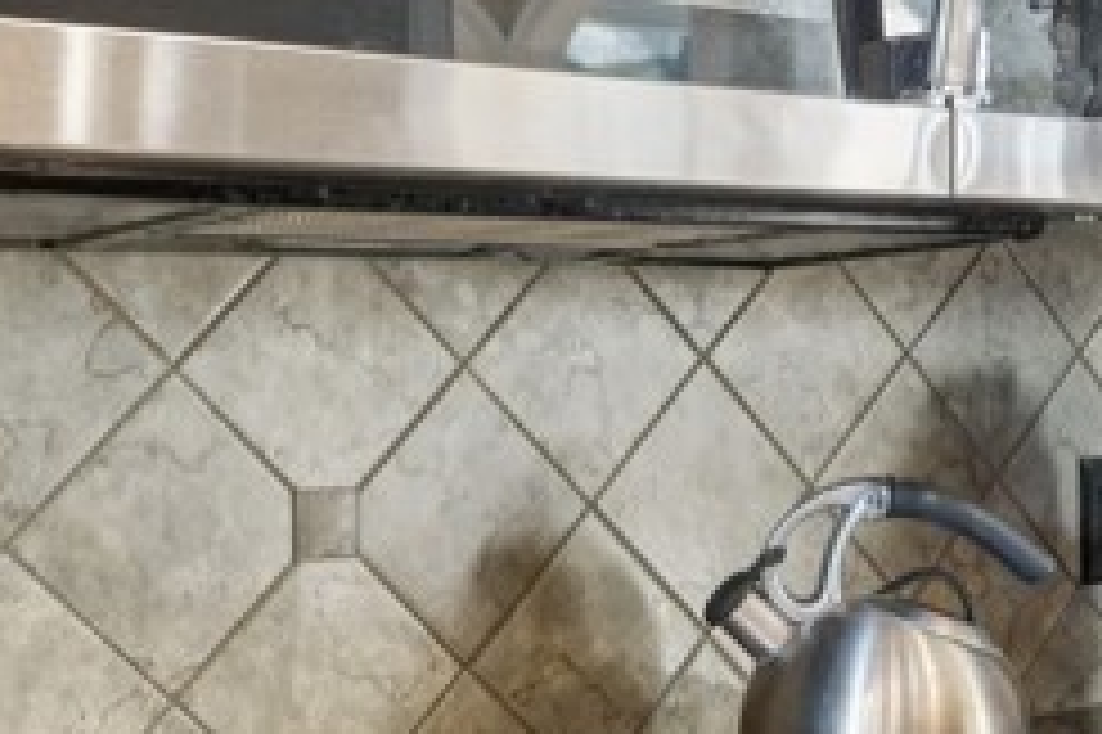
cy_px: 326
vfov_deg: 21.9
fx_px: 1897
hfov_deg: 32.2
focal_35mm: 62
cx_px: 711
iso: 200
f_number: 2.8
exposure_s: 1/10
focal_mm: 14
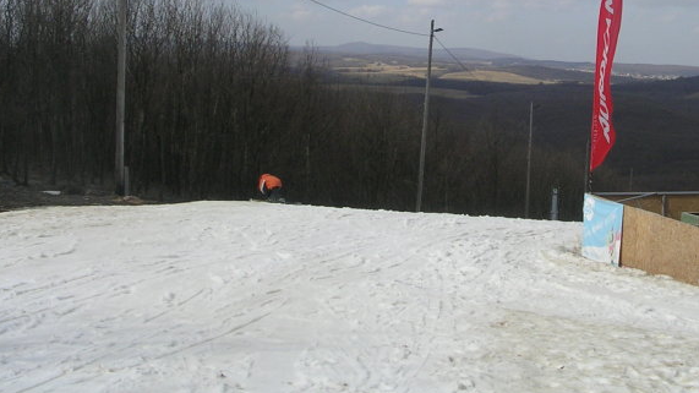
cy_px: 59
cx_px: 466
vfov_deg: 20.4
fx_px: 1075
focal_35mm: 58
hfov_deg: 35.7
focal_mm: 5.8
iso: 50
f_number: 5.6
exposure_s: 1/424
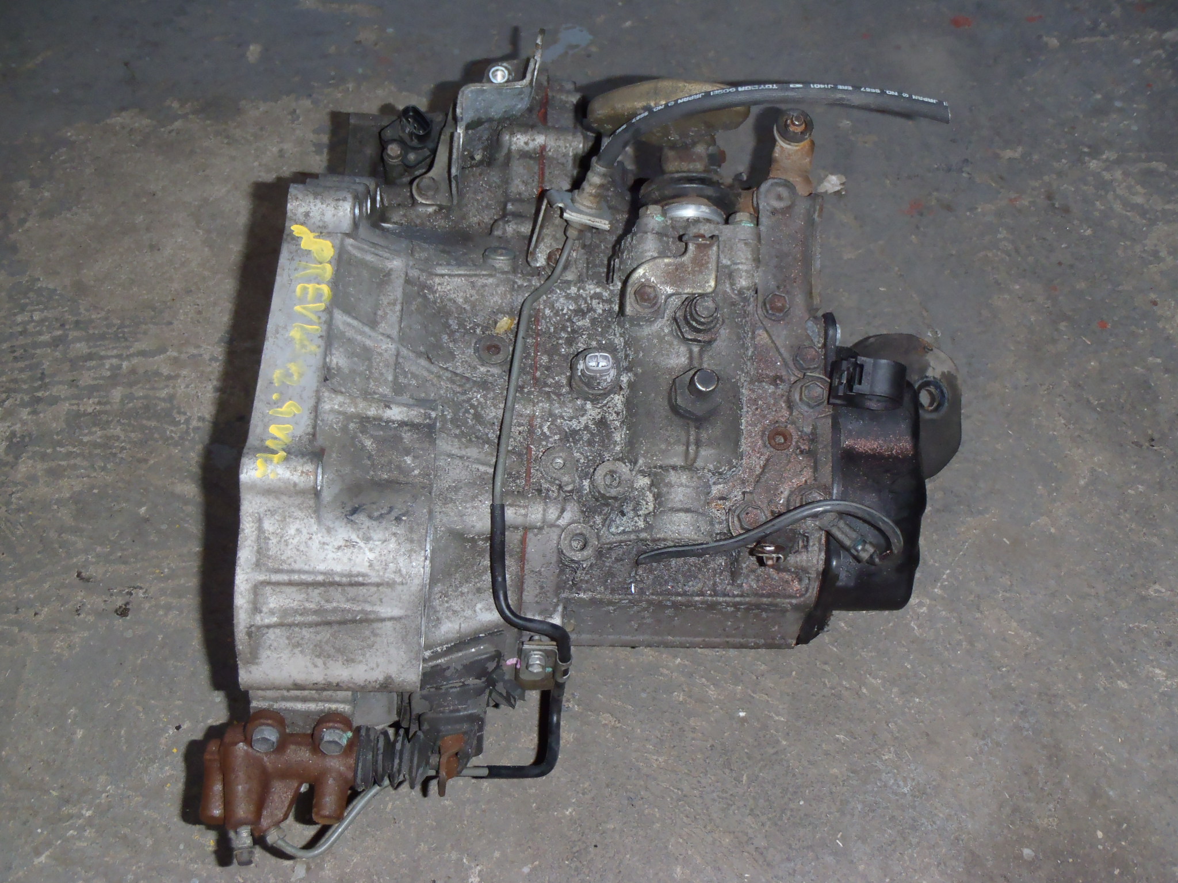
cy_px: 442
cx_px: 589
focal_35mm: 38
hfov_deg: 49.0
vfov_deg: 37.7
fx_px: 1293
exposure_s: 1/40
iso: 200
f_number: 4.6
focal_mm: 6.83
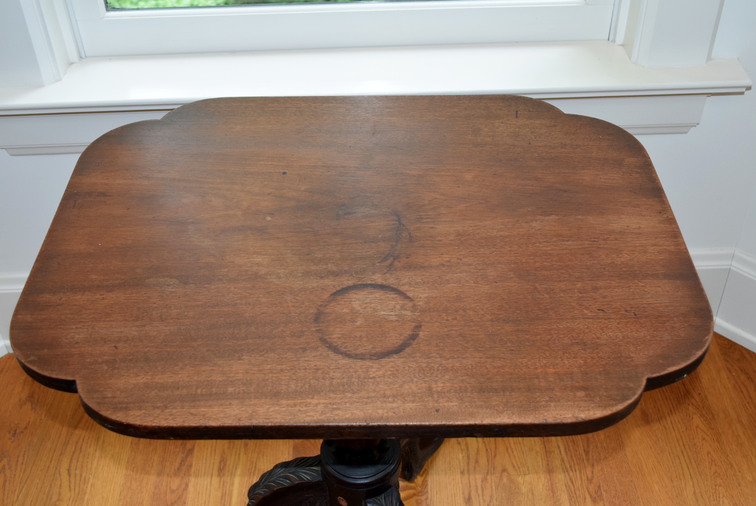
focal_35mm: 44
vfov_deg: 30.9
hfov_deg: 44.9
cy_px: 253
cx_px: 378
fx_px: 914
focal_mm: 29
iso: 800
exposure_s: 1/100
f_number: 6.3
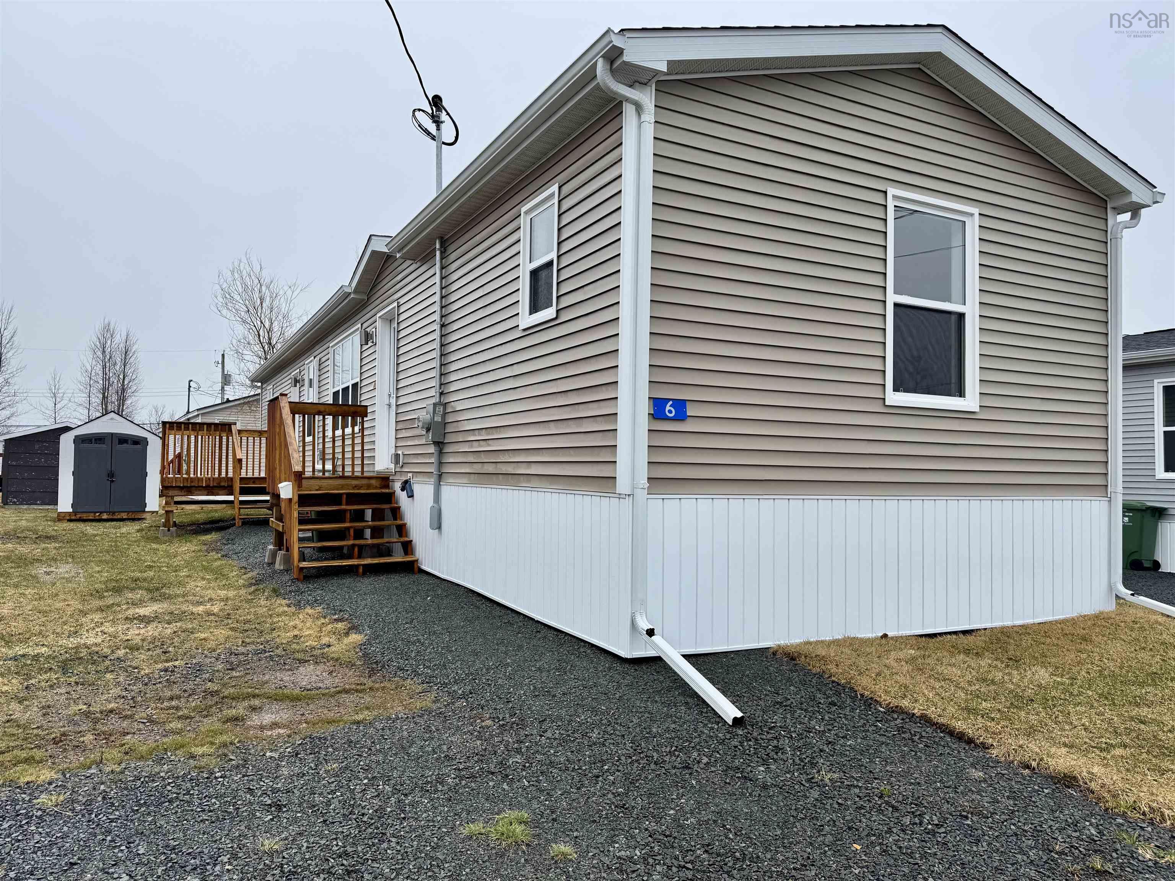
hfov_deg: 71.6
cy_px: 440
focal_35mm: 24
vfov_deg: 56.8
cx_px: 588
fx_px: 815
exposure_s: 1/1488
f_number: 1.78
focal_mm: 6.76
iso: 80
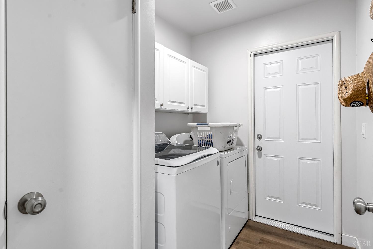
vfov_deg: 64.5
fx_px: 197
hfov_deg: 86.9
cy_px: 124
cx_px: 186
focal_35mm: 19
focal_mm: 19
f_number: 7.1
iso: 640
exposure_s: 1/5
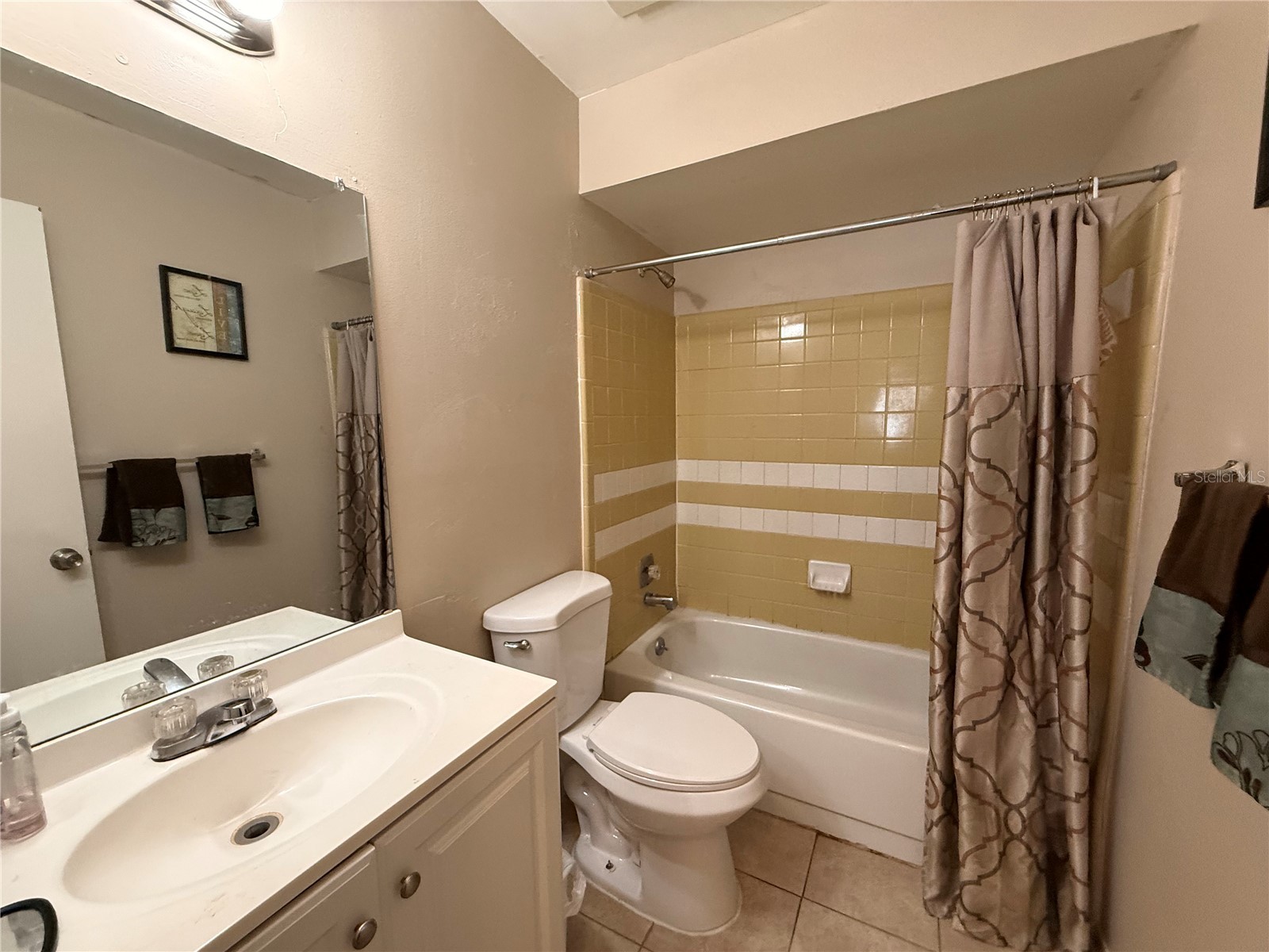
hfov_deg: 102.1
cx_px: 634
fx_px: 513
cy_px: 476
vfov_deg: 85.7
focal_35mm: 14
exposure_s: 1/60
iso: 500
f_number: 2.2
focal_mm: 2.22
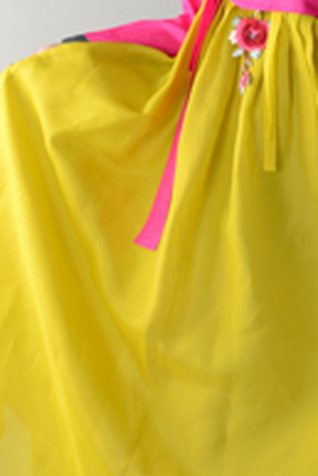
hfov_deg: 13.9
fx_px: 1296
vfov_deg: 20.8
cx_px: 277
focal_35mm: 98
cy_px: 190
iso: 100
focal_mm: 42
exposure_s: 1/160
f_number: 5.6
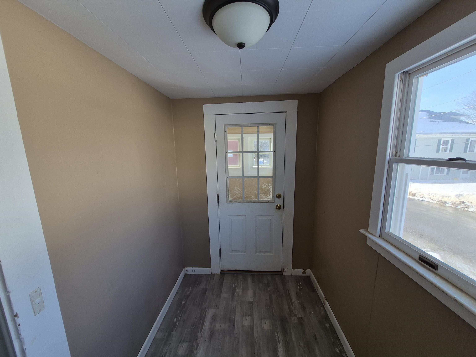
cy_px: 178
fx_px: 179
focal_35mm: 13
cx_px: 238
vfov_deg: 89.9
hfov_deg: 106.2
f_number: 2.2
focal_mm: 1.74
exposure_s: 1/192
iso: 40
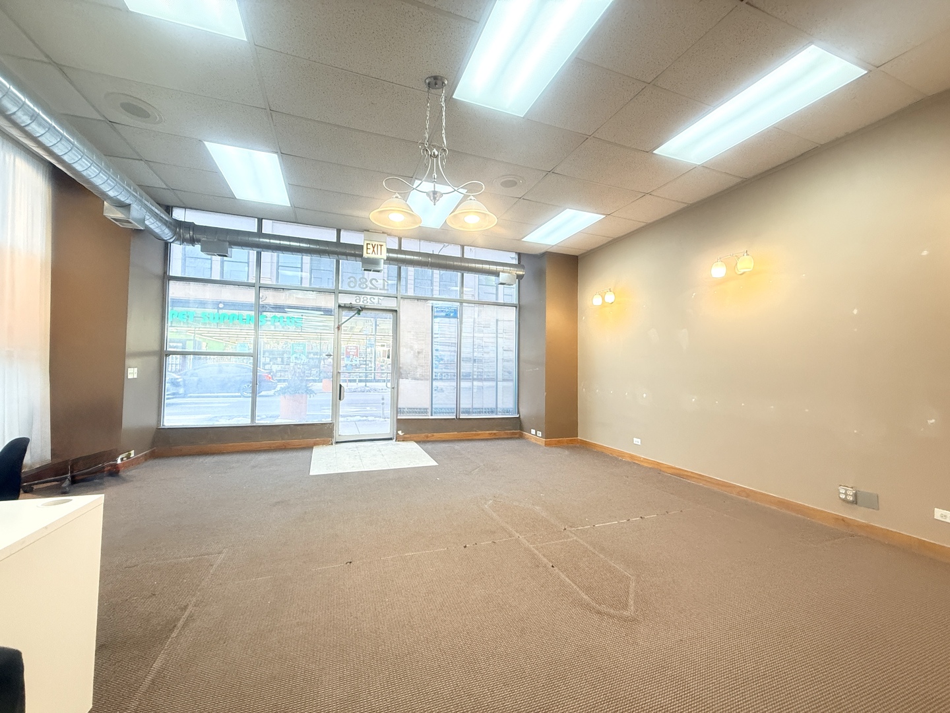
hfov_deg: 102.1
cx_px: 475
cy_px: 356
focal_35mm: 14
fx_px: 384
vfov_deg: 85.7
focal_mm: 2.22
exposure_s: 1/60
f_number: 2.2
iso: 400
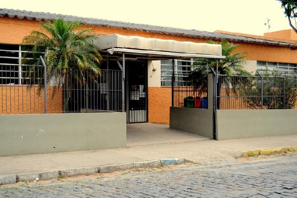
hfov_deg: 41.1
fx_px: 396
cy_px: 99
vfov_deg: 28.1
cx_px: 148
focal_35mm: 48
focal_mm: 32
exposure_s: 1/1250
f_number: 4.8
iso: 800
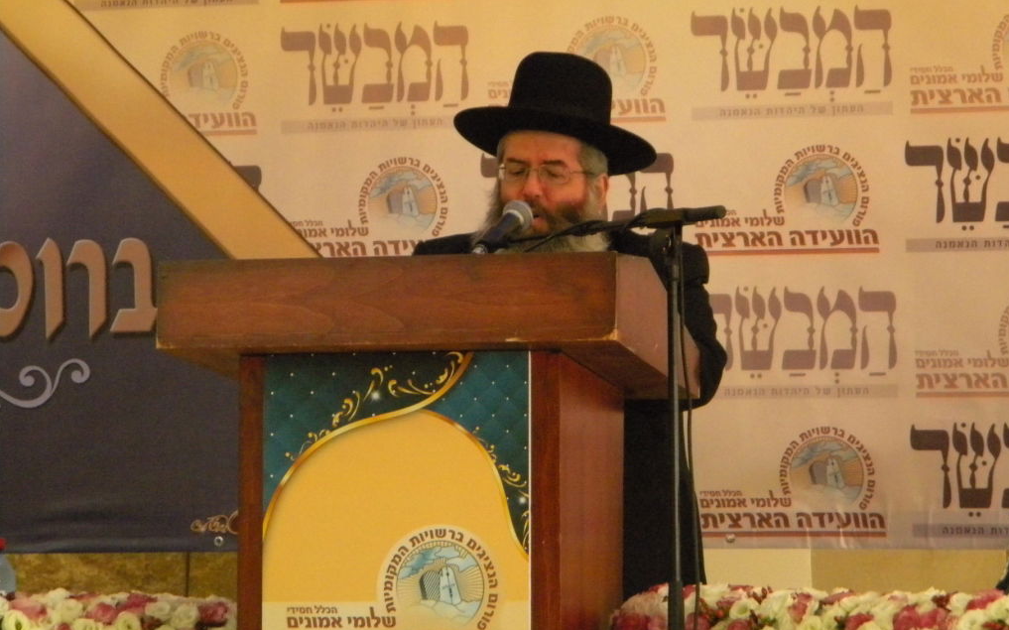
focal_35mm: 158
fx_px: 4344
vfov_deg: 8.3
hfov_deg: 13.3
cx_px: 507
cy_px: 253
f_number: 5
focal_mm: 26.8
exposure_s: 1/81.1
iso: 800
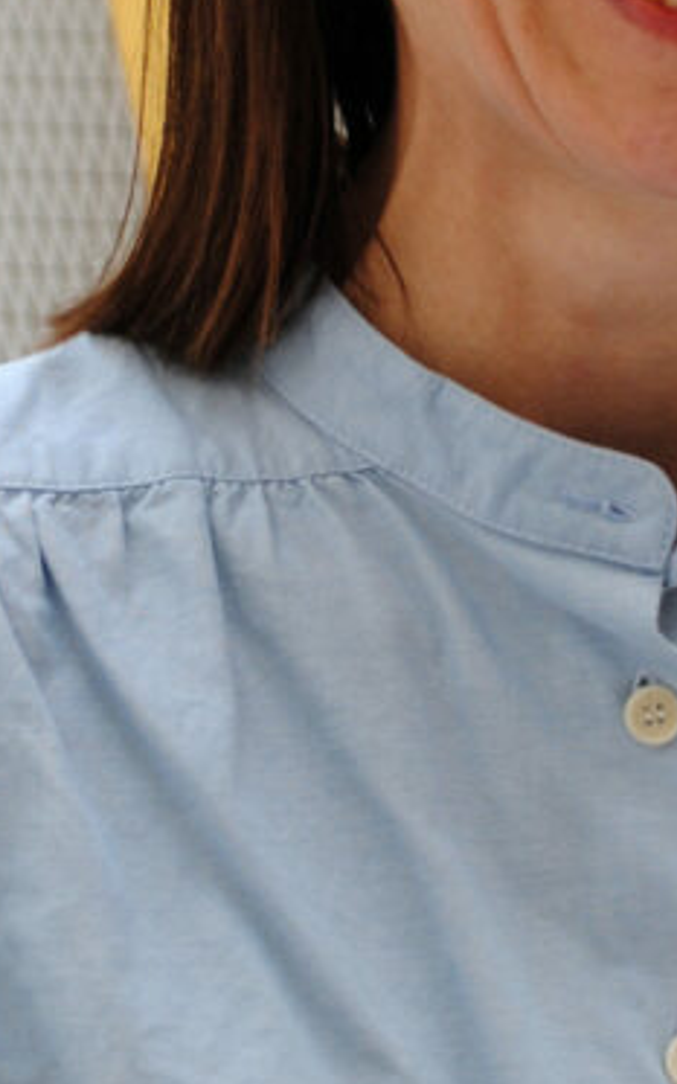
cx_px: 571
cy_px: 192
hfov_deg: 9.2
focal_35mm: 143
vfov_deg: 14.6
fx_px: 4212
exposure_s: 1/80
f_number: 4.5
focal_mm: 29
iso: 200
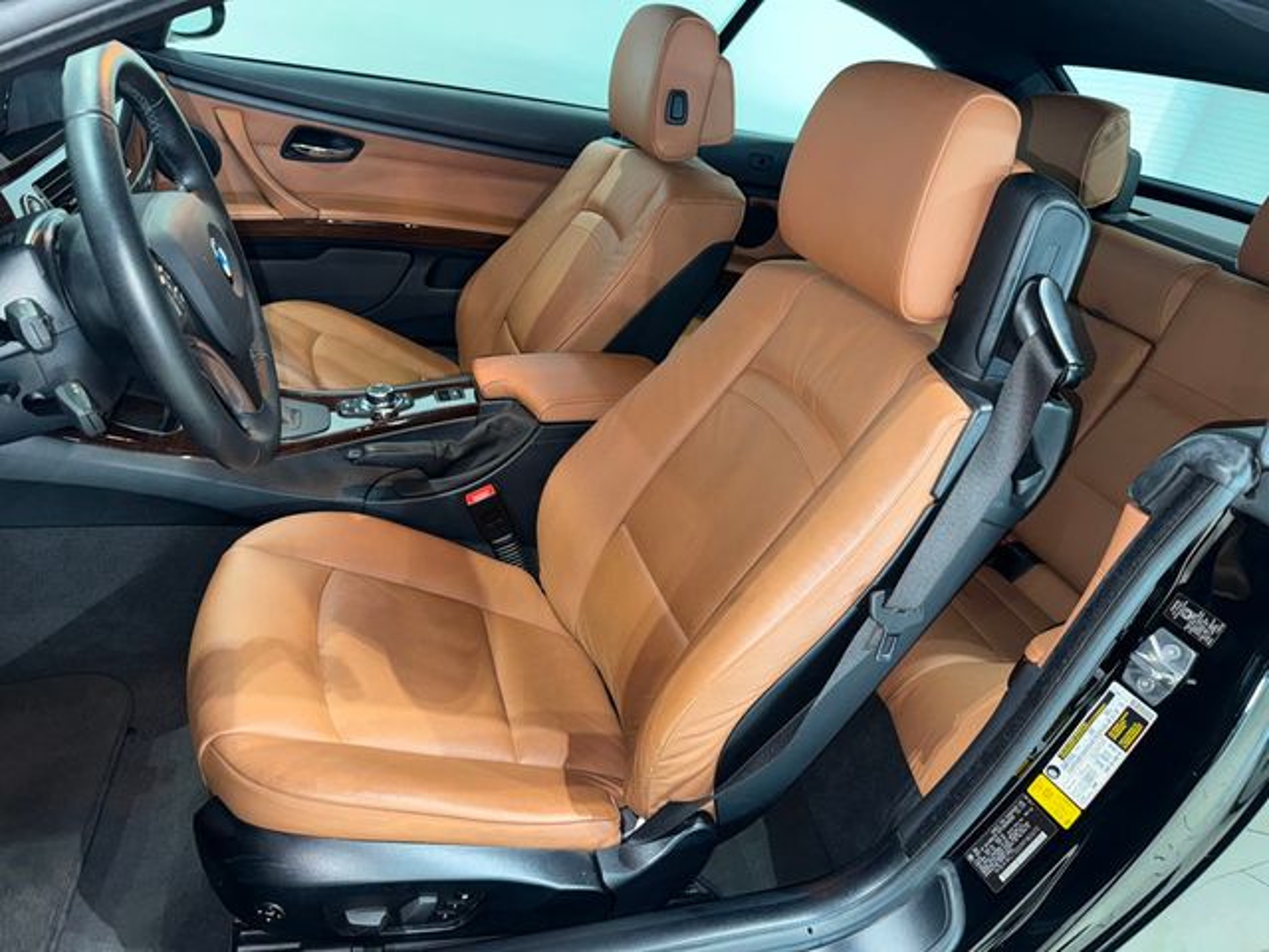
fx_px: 880
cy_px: 476
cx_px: 634
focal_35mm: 24
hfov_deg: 71.6
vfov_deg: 56.8
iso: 100
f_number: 1.78
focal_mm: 6.76
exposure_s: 1/15
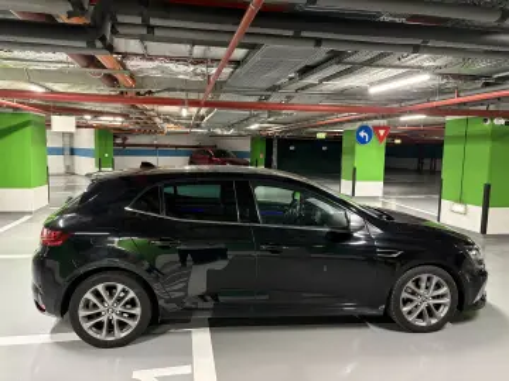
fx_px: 382
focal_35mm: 26
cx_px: 254
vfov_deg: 53.1
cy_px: 190
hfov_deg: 67.3
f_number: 1.6
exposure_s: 1/50
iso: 400
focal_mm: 5.96
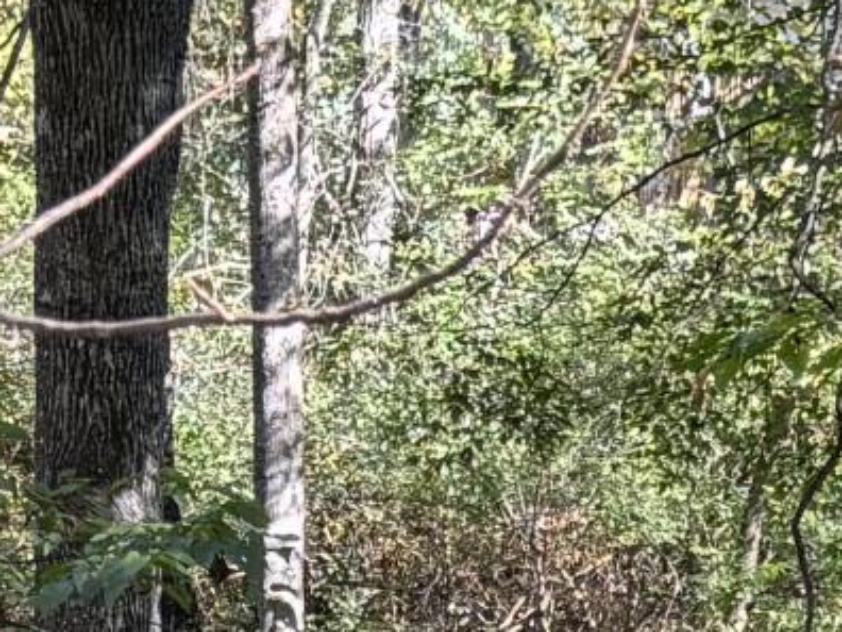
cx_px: 442
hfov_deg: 10.0
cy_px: 1790
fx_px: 4792
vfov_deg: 6.9
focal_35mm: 197
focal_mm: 5.96
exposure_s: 1/172
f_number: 1.6
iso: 64
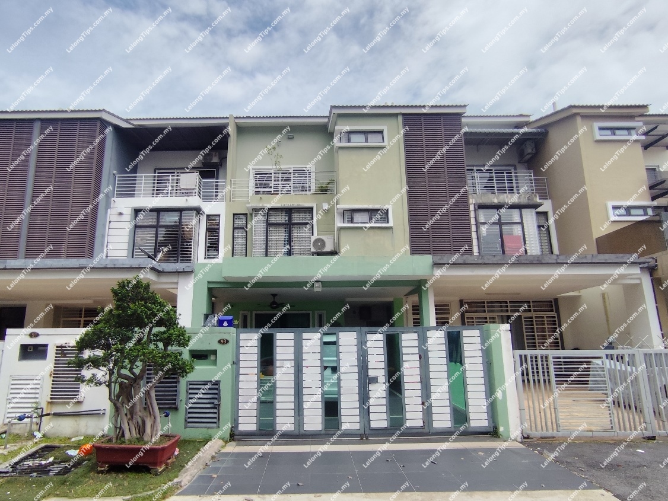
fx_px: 309
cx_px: 334
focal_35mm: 16
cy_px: 250
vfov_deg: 78.1
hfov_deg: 94.5
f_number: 2.2
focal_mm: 1.65
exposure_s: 1/2214
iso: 50
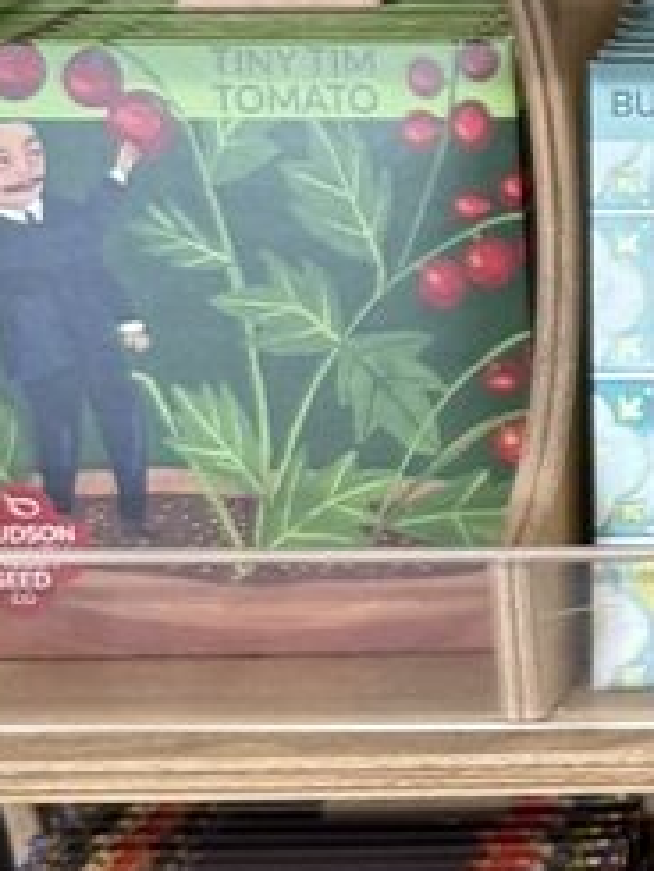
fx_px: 3700
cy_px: 316
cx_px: 1875
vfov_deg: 13.4
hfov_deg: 8.6
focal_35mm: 147
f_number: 1.78
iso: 125
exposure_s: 1/60
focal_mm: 6.76
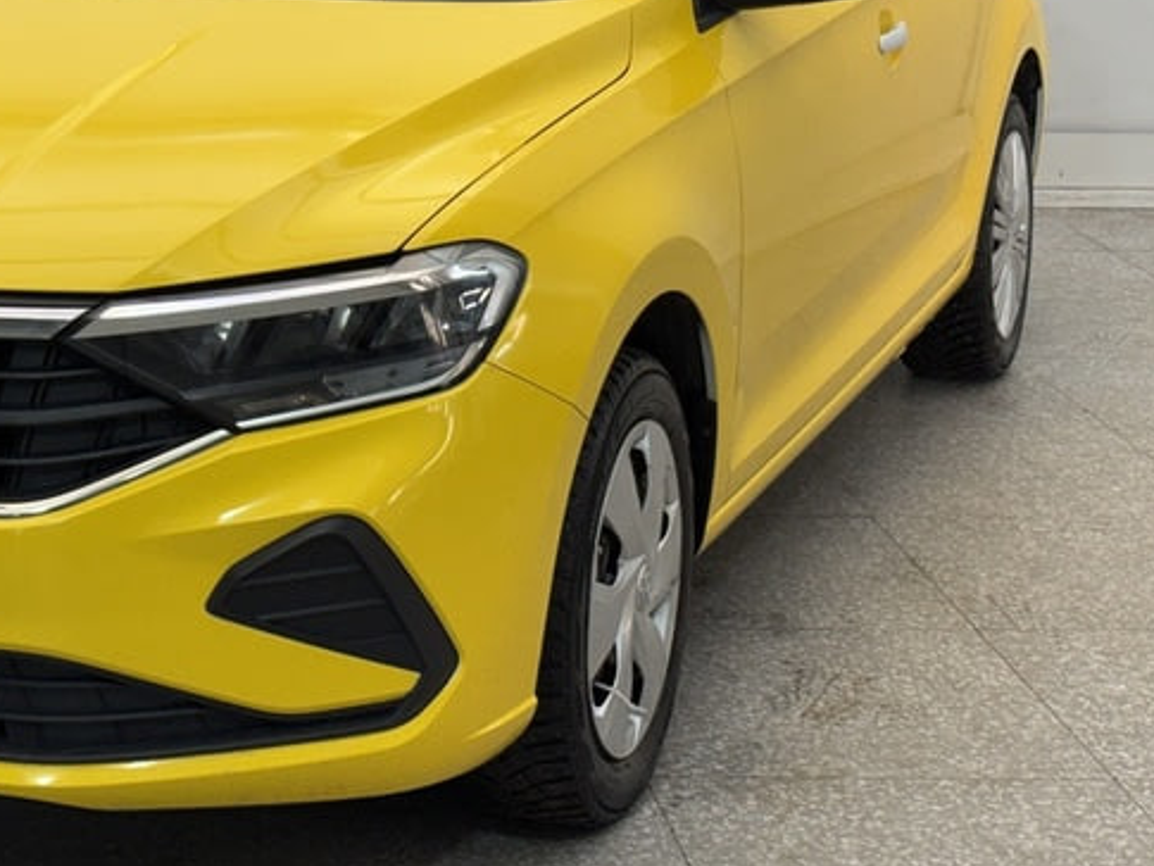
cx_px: 200
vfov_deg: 16.5
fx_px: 2968
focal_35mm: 89
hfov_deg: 21.7
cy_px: 158
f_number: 1.78
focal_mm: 6.76
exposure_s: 1/100
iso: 80
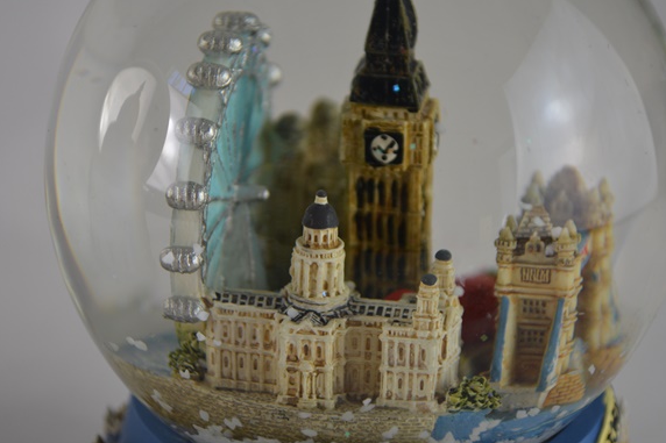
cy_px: 212
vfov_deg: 15.8
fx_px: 1600
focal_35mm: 87
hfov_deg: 23.5
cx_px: 341
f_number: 5.6
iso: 400
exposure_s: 1/125
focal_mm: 55
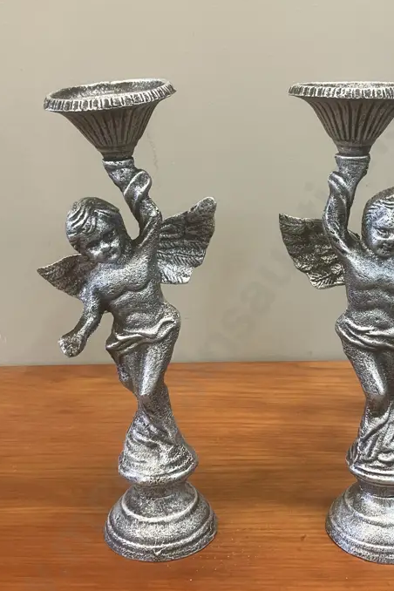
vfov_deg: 44.4
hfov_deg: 30.5
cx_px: 230
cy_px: 332
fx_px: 722
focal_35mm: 44
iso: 200
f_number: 1.8
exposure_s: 1/50
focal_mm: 3.99
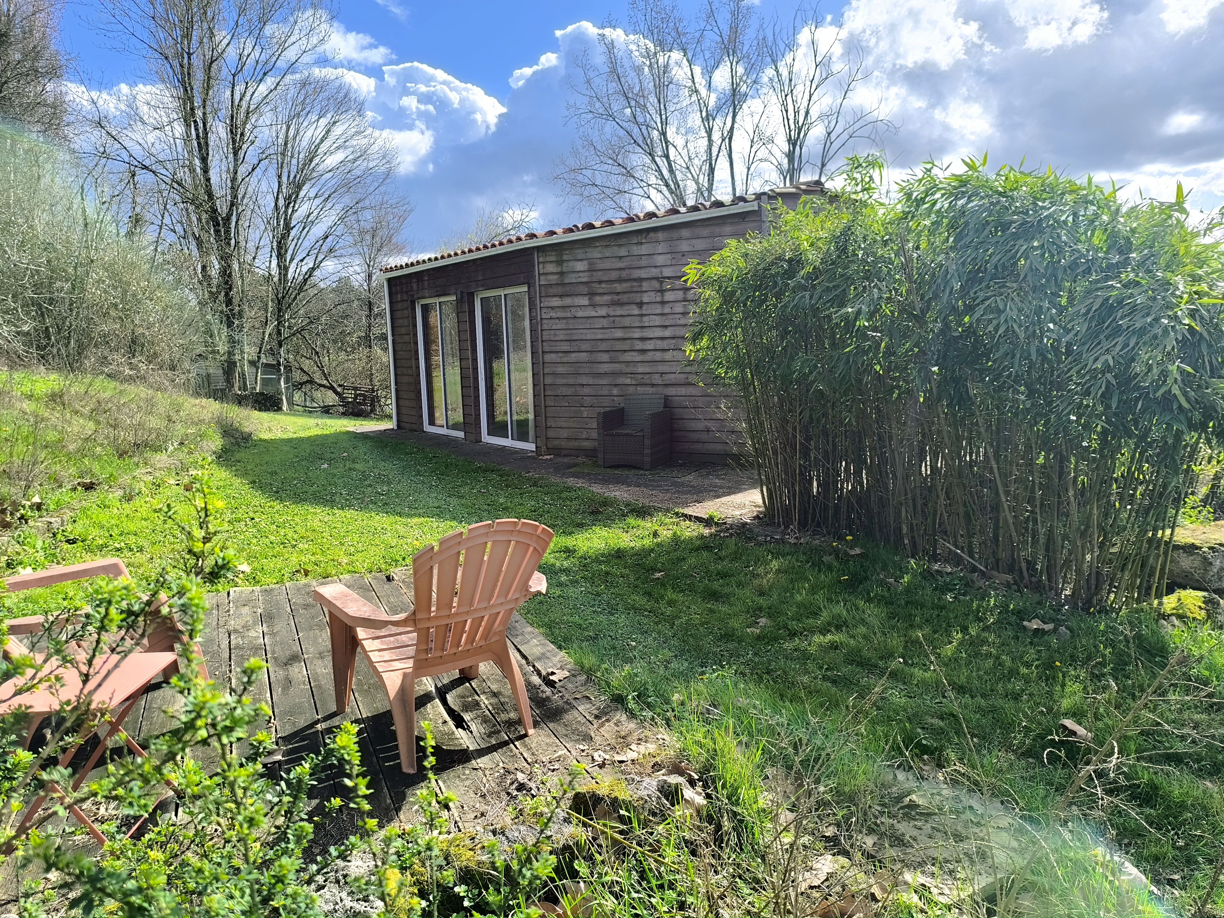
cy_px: 459
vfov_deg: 58.9
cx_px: 612
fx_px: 813
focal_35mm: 23
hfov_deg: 73.9
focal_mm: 6.14
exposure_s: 1/1522
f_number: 1.65
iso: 50
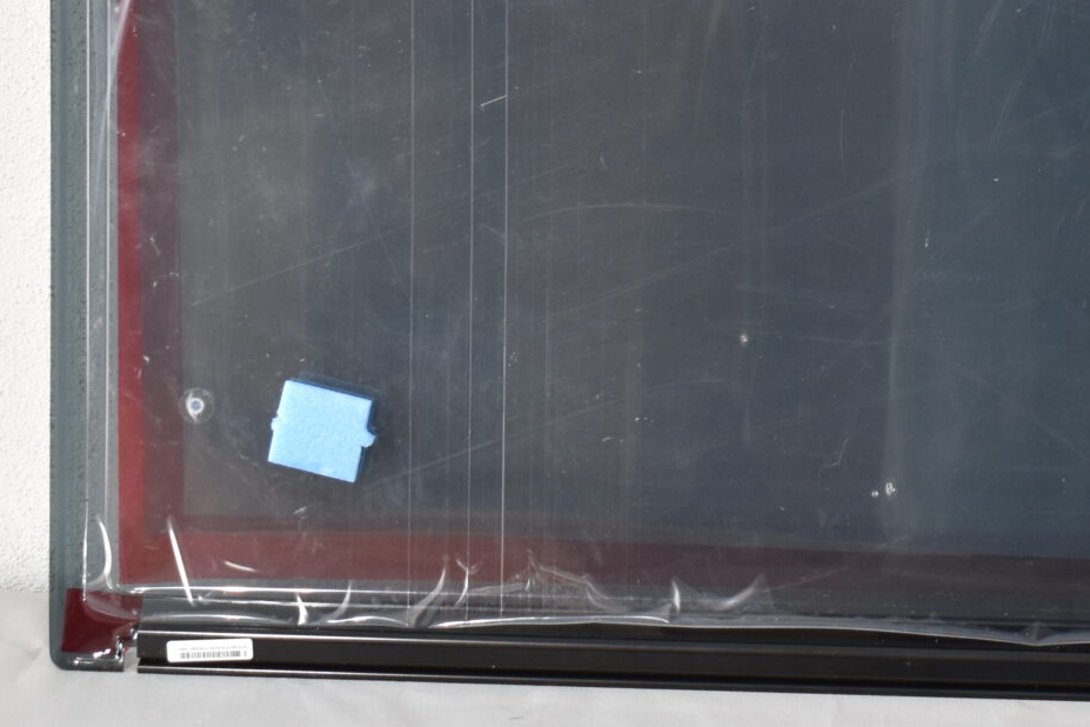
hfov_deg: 17.4
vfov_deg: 11.7
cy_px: 62
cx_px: 954
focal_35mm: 116
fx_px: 3512
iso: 400
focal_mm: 28
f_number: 5.6
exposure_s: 1/60
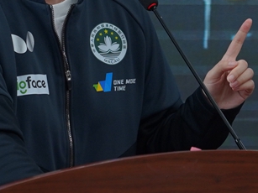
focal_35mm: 432
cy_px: -63
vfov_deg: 3.4
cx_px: 99
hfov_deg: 4.6
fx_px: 3219
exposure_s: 1/160
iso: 320
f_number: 4
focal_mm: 69
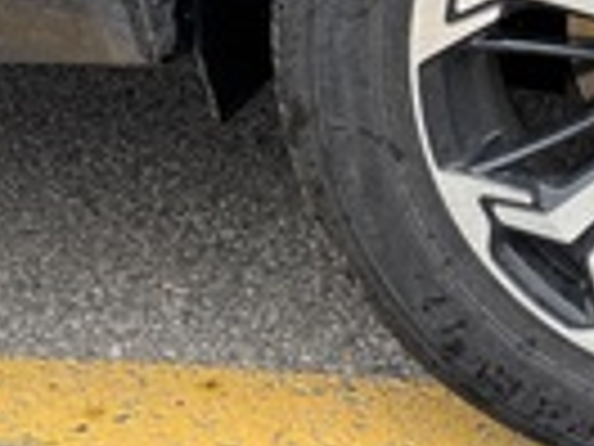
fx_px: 1424
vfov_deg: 17.0
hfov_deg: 21.6
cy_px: -92
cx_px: 738
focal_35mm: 83
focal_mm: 5.96
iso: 50
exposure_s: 1/121
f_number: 1.6
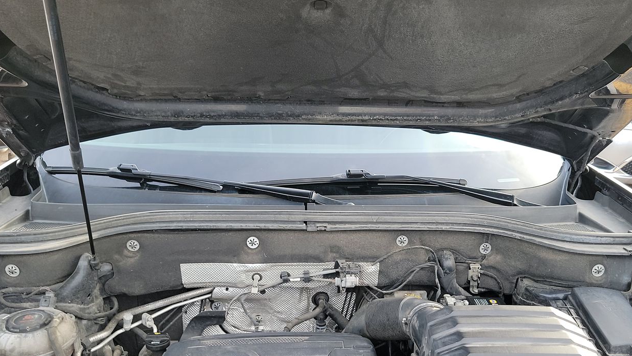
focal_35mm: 34
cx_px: 319
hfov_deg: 58.0
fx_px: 570
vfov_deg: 34.4
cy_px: 226
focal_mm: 6.7
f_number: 1.8
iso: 75
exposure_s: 1/59
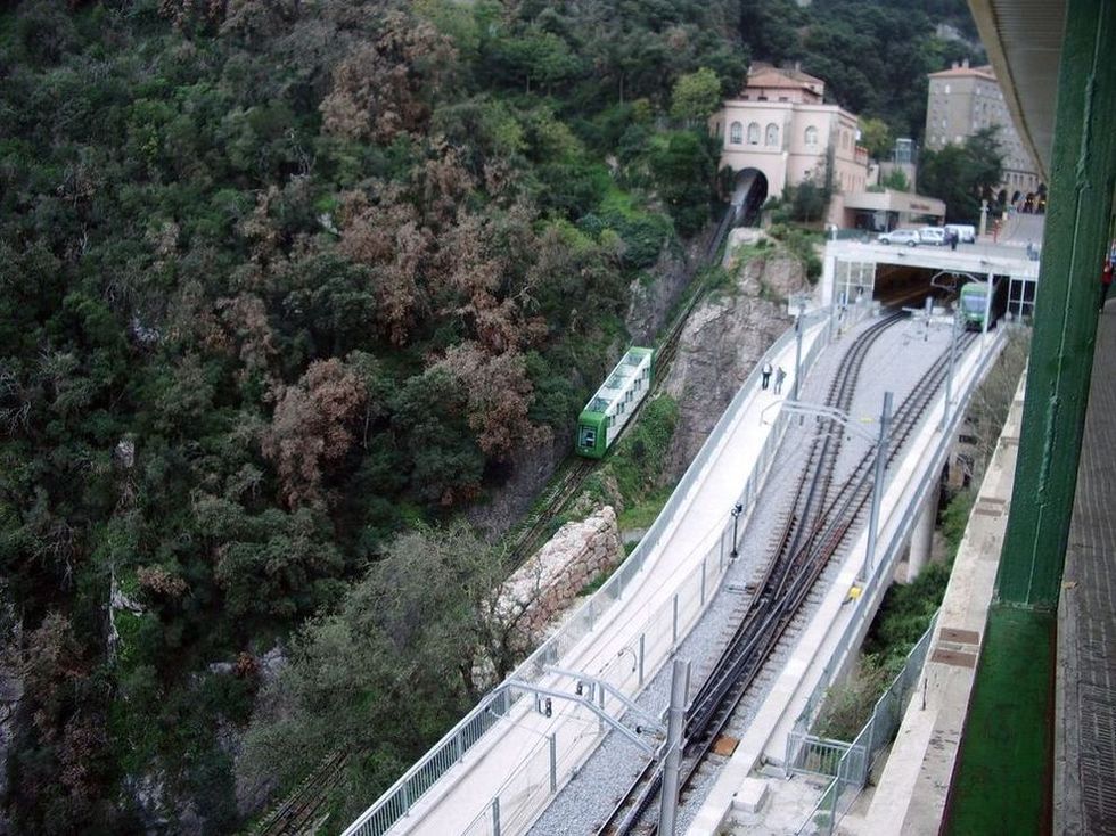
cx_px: 558
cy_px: 418
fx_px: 1128
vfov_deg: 40.7
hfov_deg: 52.6
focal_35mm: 35
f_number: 2.6
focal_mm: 5.8
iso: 50
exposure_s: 1/80
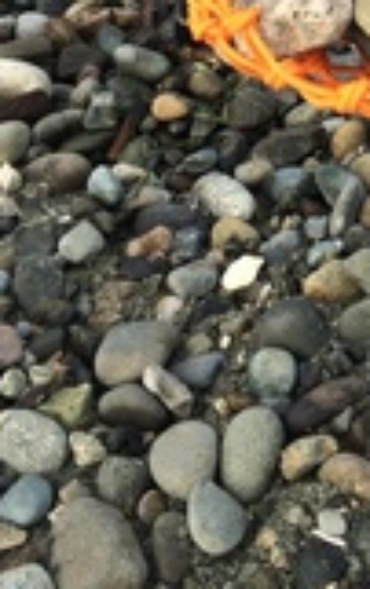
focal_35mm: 89
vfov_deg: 20.6
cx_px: 388
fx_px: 1432
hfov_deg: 14.4
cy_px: -236
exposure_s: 1/570
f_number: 2.2
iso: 32
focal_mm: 4.15
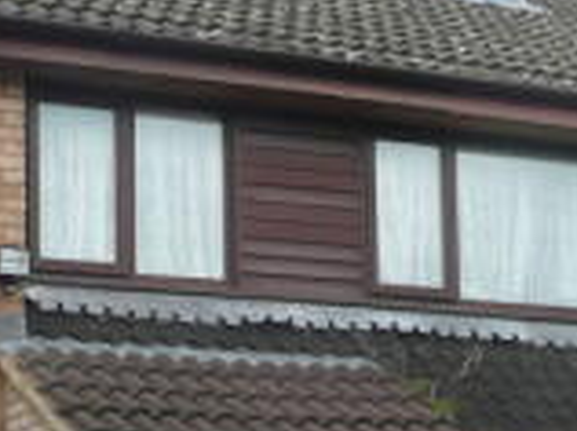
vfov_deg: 13.0
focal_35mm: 111
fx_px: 1847
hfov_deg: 17.7
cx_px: 210
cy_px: 488
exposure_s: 1/320
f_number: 3.4
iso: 100
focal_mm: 4.9
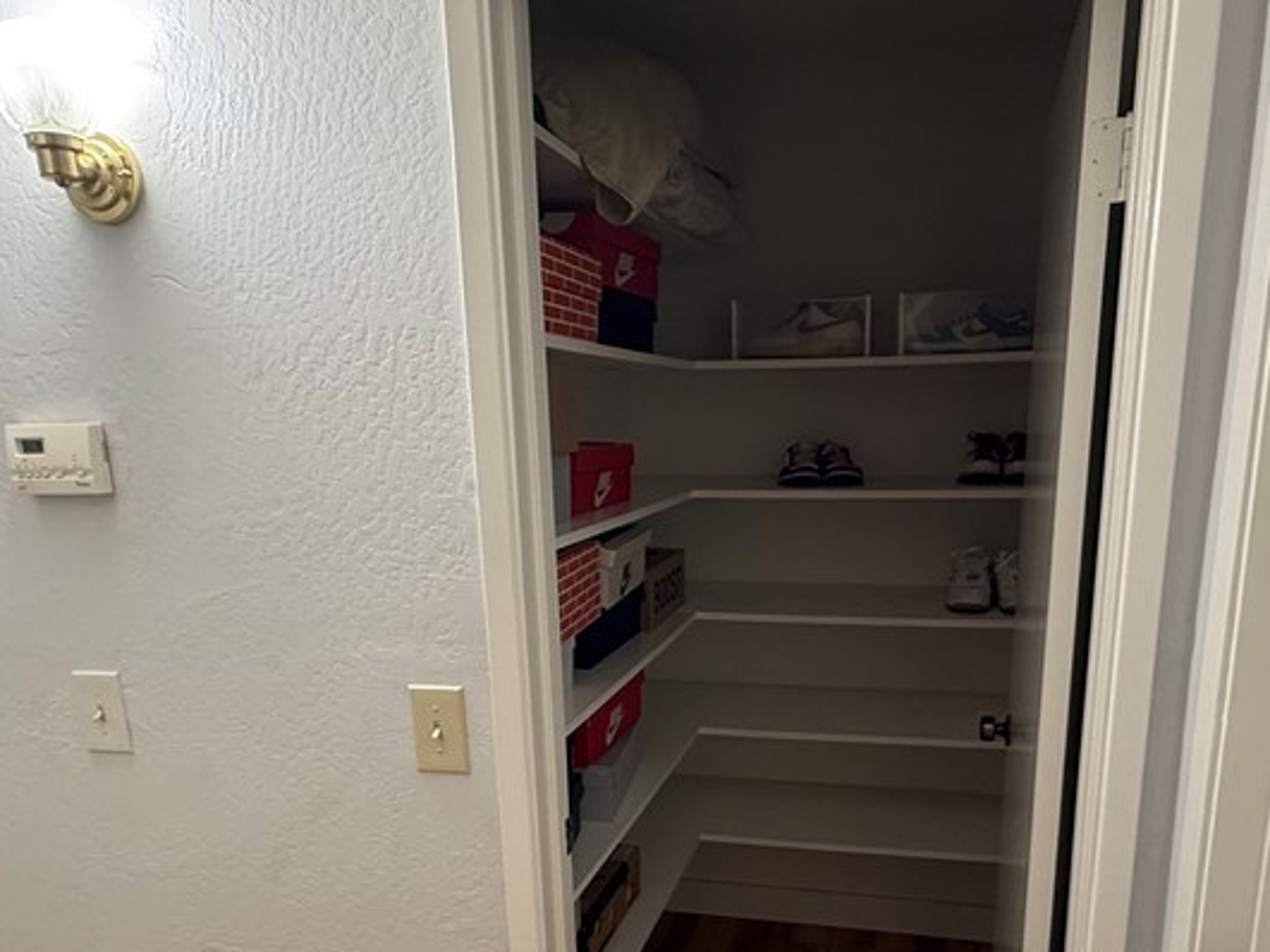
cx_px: 722
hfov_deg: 65.0
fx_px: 990
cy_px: 660
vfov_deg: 50.1
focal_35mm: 27
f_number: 2.2
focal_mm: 2.22
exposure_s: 1/60
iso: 250
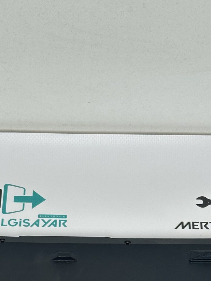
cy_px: 312
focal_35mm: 118
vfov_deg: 16.2
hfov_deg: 12.5
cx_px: 74
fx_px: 959
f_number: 1.78
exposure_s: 1/368
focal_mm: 6.86
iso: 64
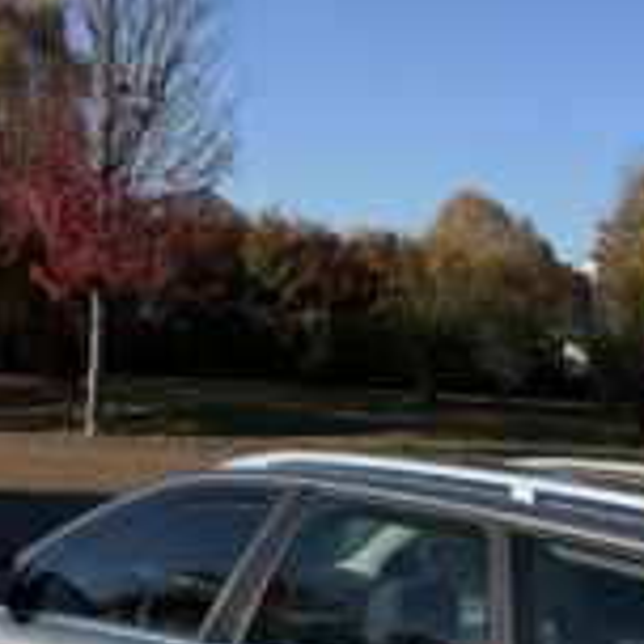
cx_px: 470
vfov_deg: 30.3
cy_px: 428
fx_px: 1179
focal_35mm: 56
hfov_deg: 30.1
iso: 125
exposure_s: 1/6711
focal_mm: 6.76
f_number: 1.78
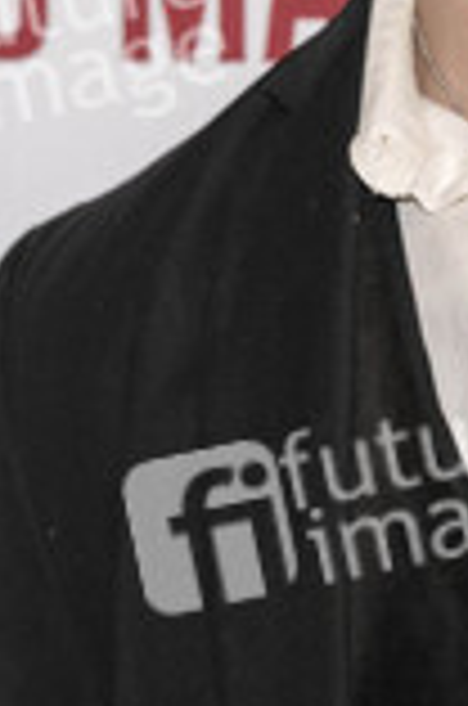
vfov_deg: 8.2
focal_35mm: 250
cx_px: 486
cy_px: -166
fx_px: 4896
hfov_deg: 5.5
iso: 800
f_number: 5.6
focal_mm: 98
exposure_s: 1/200
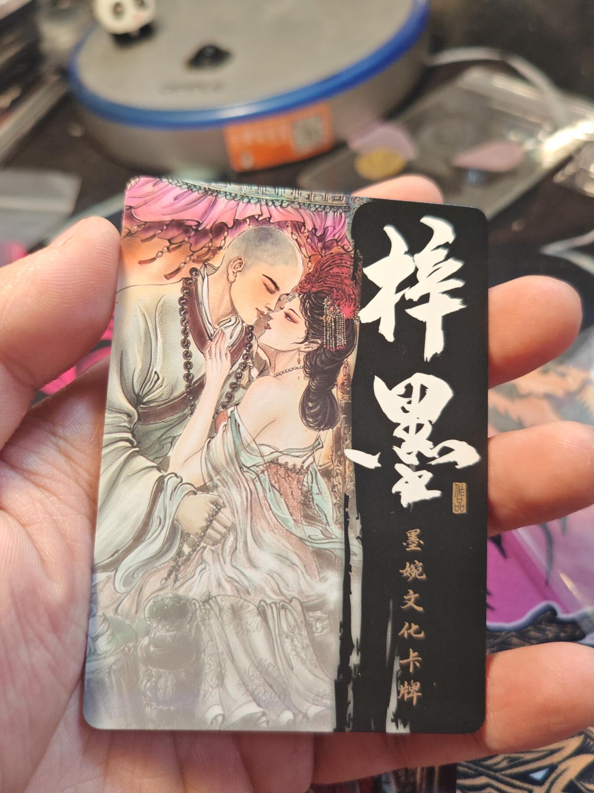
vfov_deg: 67.3
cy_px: 396
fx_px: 595
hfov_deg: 53.1
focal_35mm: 26
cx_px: 297
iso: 160
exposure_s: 1/100
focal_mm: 5.4
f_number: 1.6
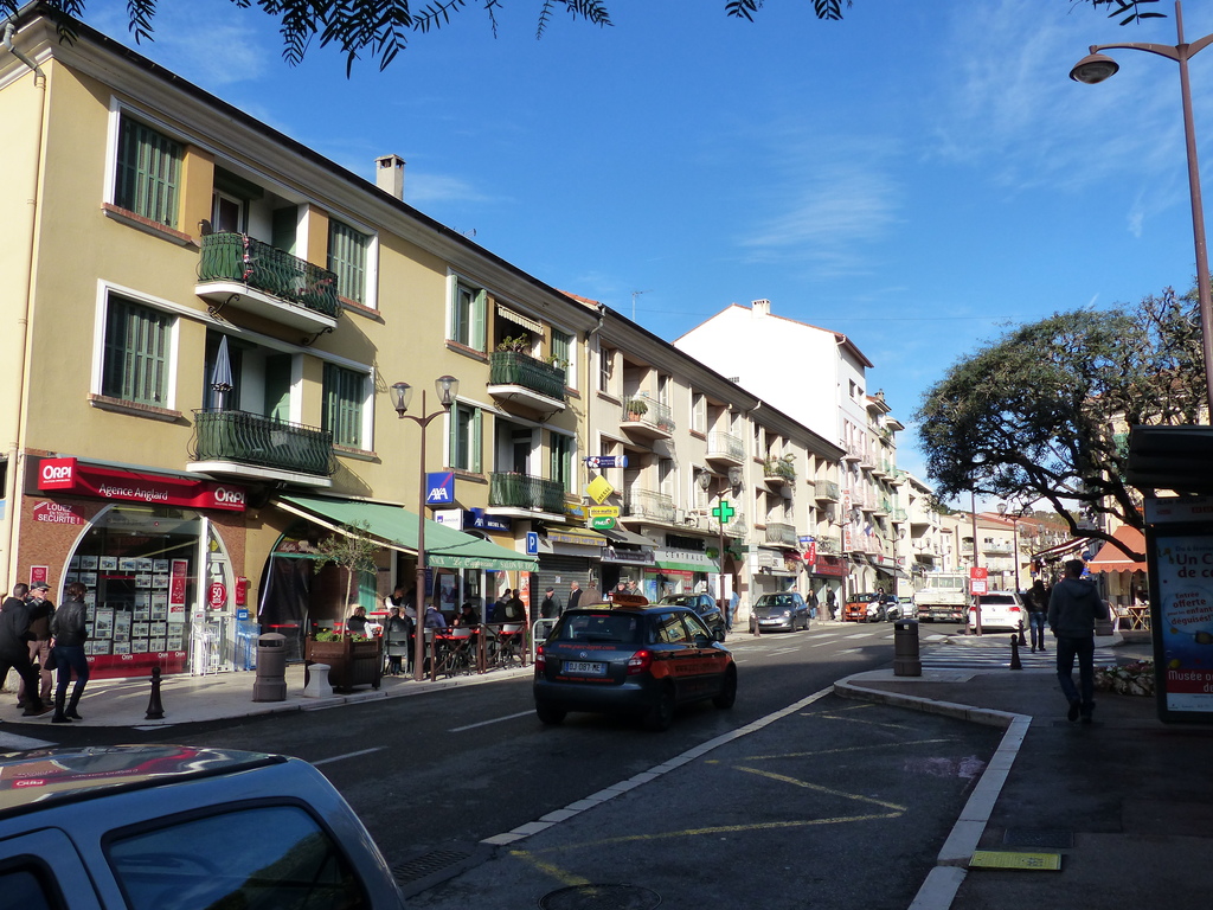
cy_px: 455
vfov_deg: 46.8
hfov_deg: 60.0
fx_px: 1051
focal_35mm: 30
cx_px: 606
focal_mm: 5.5
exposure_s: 1/1300
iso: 160
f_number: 4
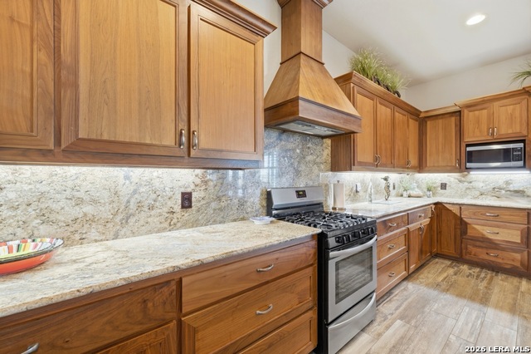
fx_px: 221
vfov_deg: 77.3
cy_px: 177
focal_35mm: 15
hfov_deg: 100.4
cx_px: 266
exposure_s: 1/10
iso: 100
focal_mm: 15
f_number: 10
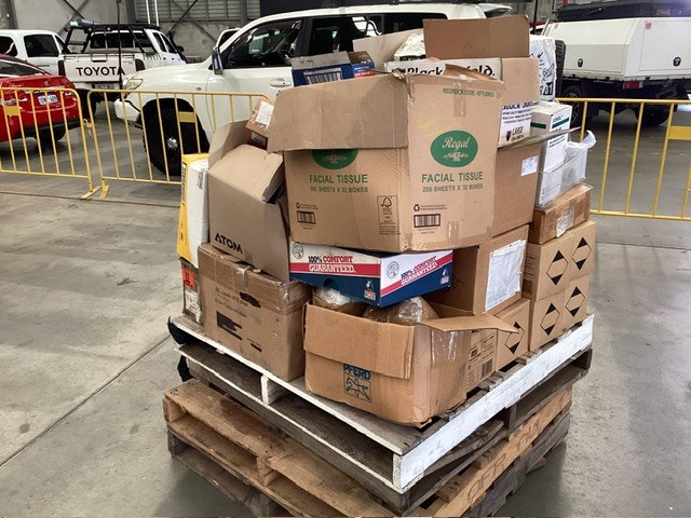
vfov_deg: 45.4
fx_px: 619
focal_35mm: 31
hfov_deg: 58.4
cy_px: 259
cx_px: 346
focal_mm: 3.3
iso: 160
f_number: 2.4
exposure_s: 1/60
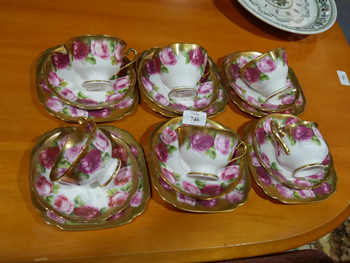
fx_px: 405
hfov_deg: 46.8
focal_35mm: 40
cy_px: 132
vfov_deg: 36.0
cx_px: 175
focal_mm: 20
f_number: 4.4
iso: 200
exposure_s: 1/80
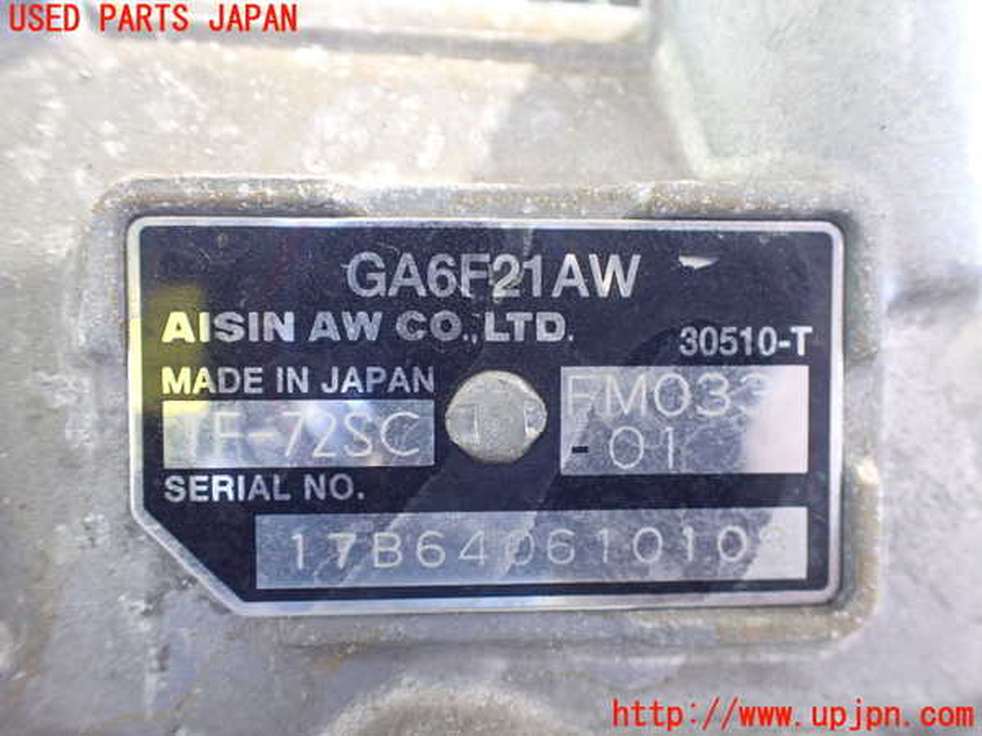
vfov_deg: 46.8
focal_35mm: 30
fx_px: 851
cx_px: 491
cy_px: 368
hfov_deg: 60.0
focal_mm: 5.4
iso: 1000
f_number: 2.3
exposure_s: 1/30
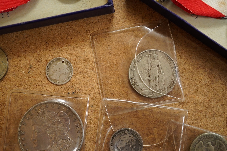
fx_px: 284
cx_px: 114
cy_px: 76
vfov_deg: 29.9
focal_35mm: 45
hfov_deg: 43.6
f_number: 4
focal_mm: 30
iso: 2500
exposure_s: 1/200
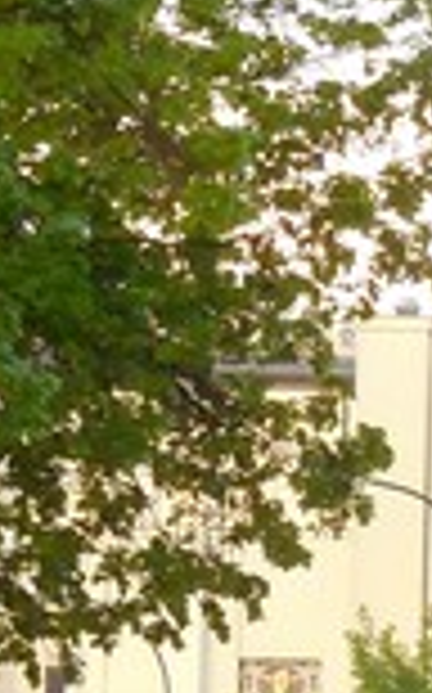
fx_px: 13966
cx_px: 1516
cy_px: 1305
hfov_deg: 1.8
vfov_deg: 2.8
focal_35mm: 740
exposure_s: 1/250
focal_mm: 24.2
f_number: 4.9
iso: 450
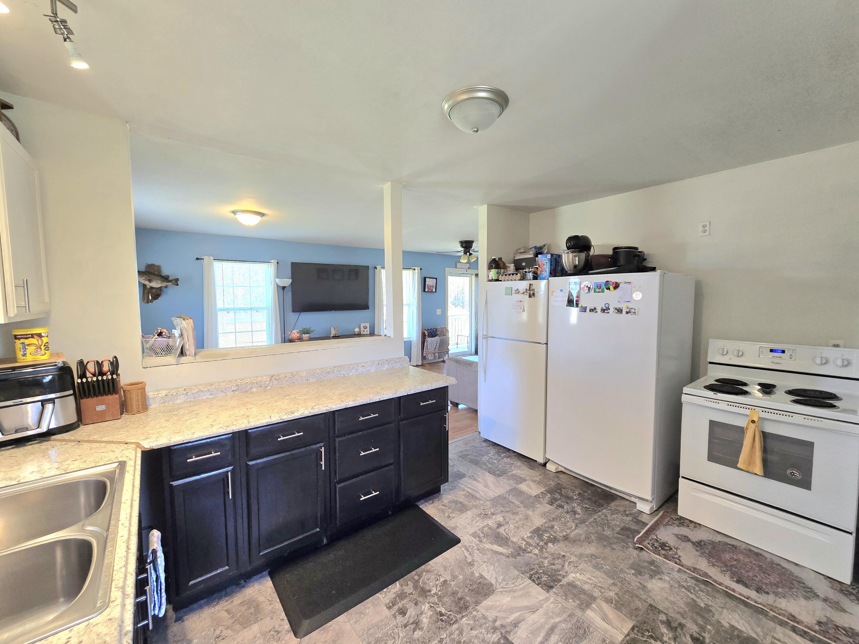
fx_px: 323
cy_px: 322
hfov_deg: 106.2
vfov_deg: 89.9
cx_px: 430
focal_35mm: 13
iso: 125
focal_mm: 2.2
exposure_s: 1/60.2
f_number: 2.2
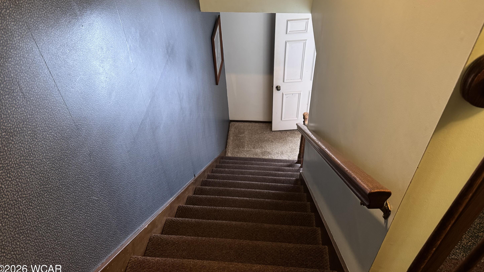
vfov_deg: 42.5
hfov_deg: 69.9
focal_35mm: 27
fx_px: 347
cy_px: 99
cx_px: 245
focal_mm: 6.76
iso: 500
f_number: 1.78
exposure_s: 1/60
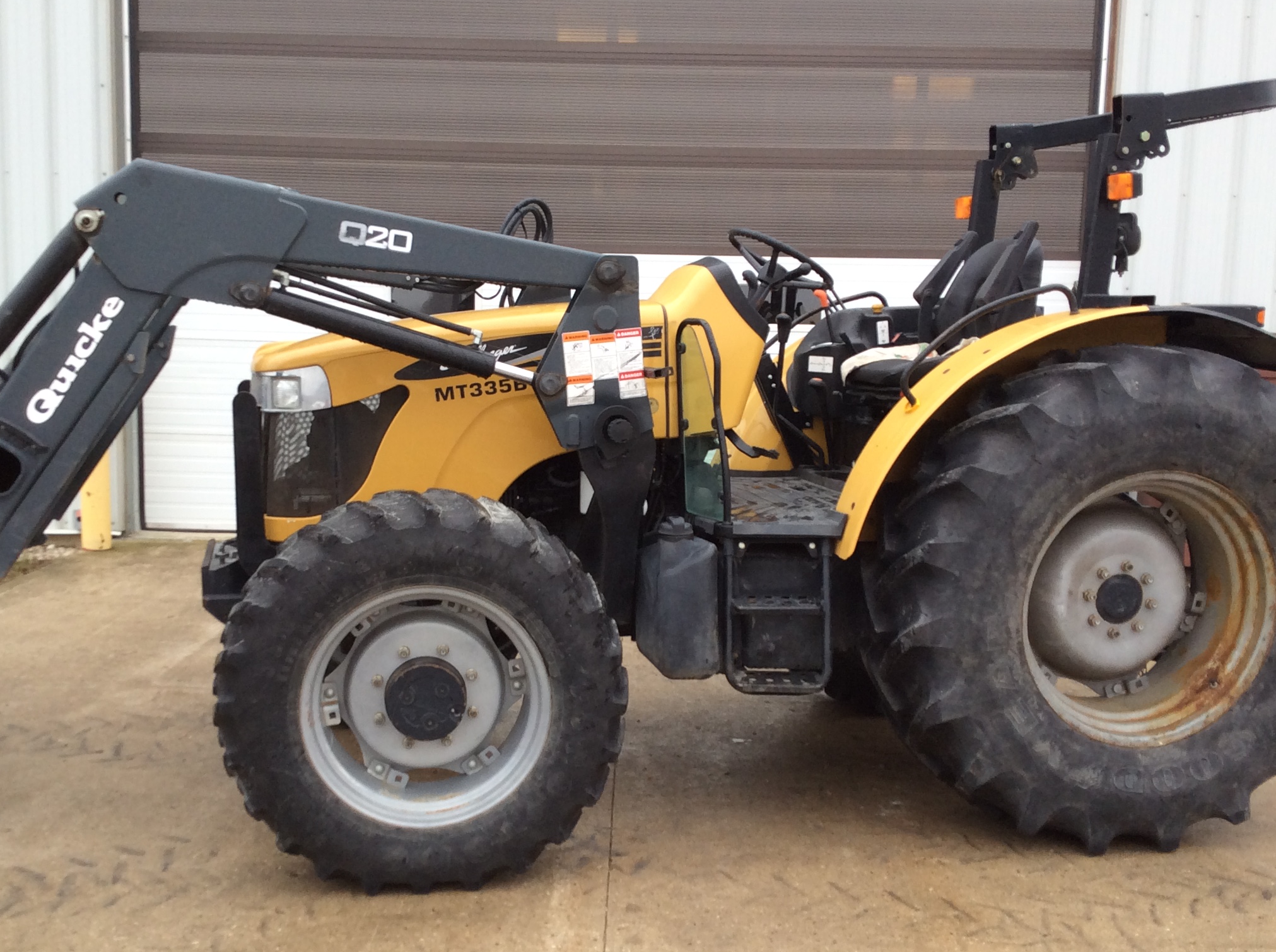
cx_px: 611
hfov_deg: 45.8
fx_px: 1509
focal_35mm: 41
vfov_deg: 35.0
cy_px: 548
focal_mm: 3.3
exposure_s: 1/186
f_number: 2.4
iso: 32
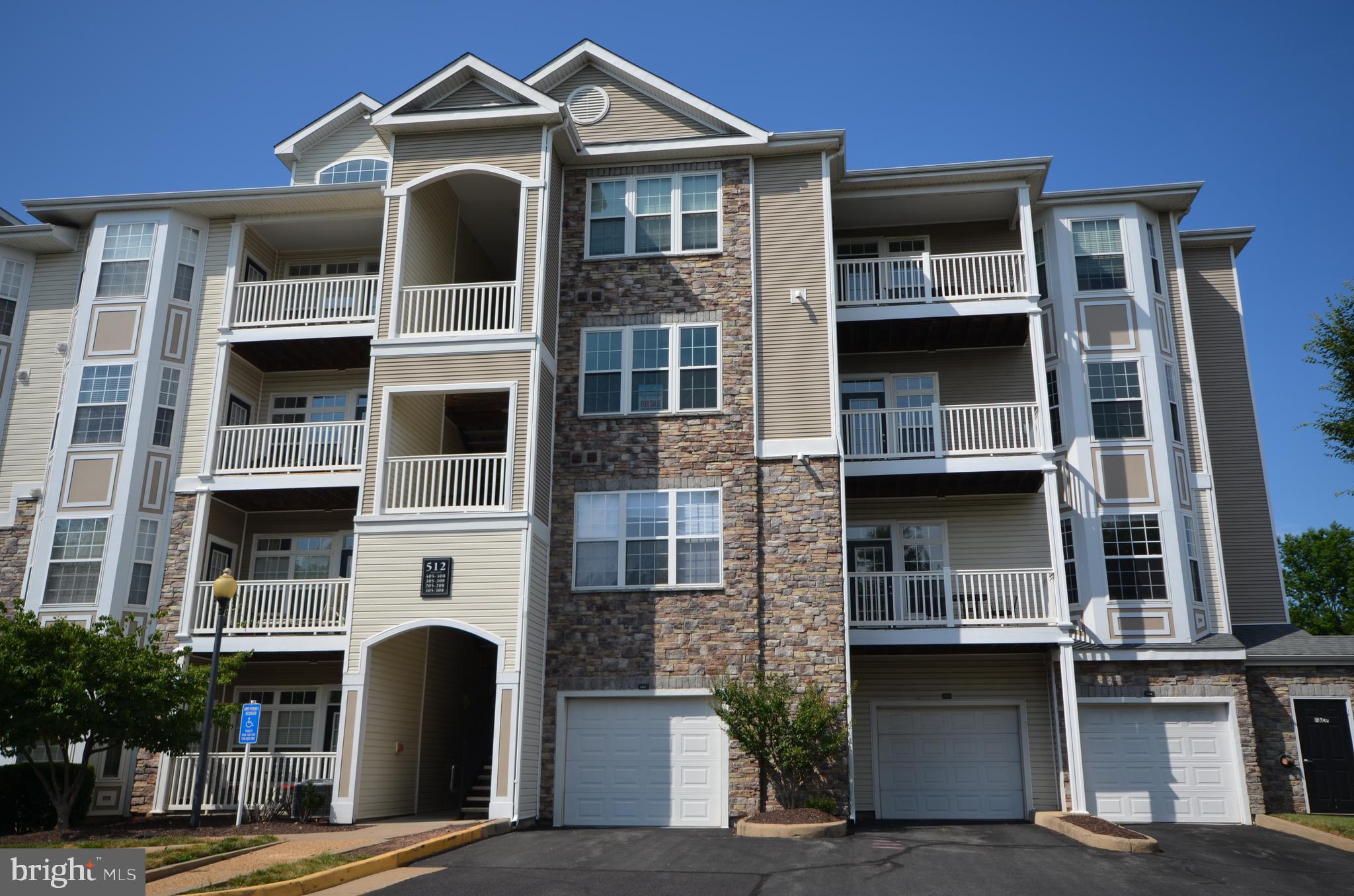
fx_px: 1126
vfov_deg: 43.4
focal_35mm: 30
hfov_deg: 62.0
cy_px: 448
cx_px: 677
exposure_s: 1/320
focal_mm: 20
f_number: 9
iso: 100
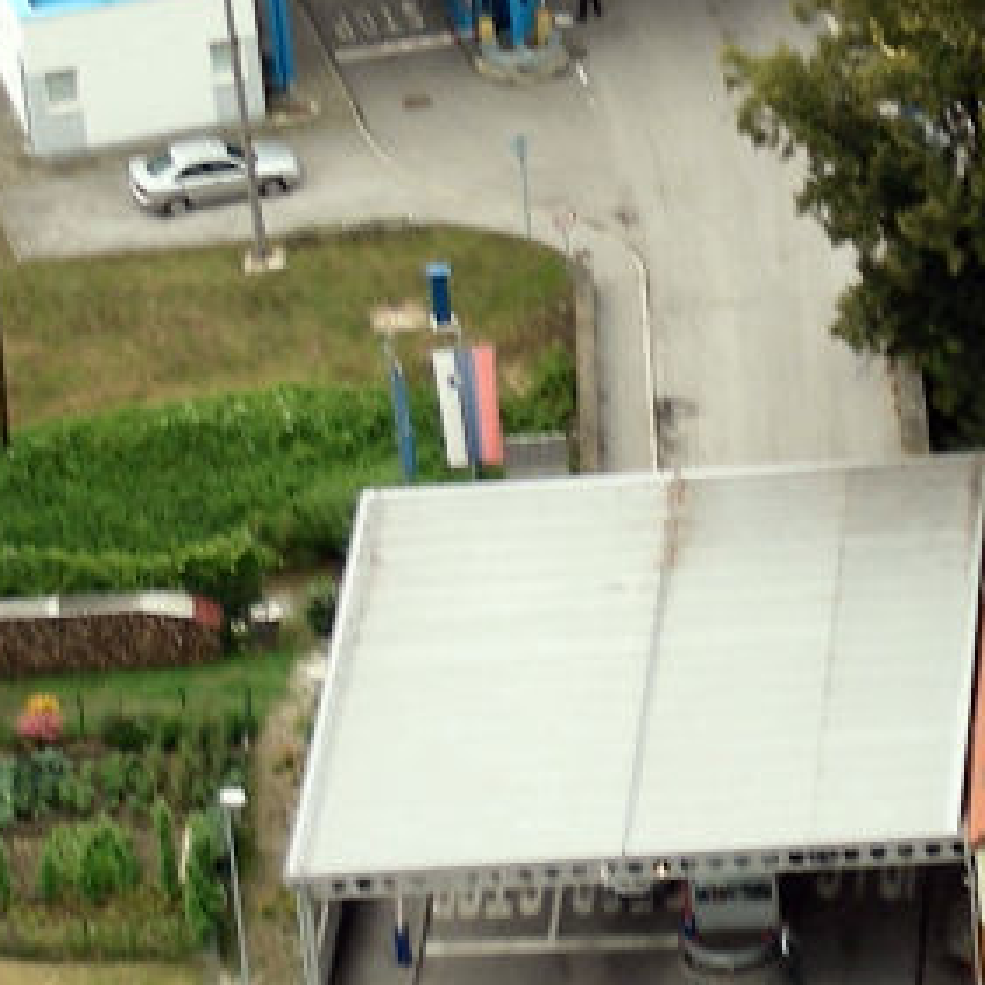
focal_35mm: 297
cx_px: 845
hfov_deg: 5.9
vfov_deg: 5.9
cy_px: 388
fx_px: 9561
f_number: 3.5
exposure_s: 1/83.2
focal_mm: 13.2
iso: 50
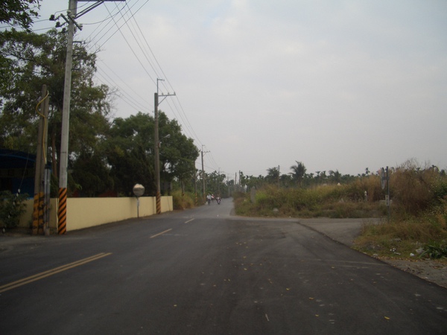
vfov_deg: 40.7
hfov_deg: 52.6
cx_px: 224
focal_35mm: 35
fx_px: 452
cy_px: 168
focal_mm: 5.8
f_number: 2.6
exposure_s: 1/400
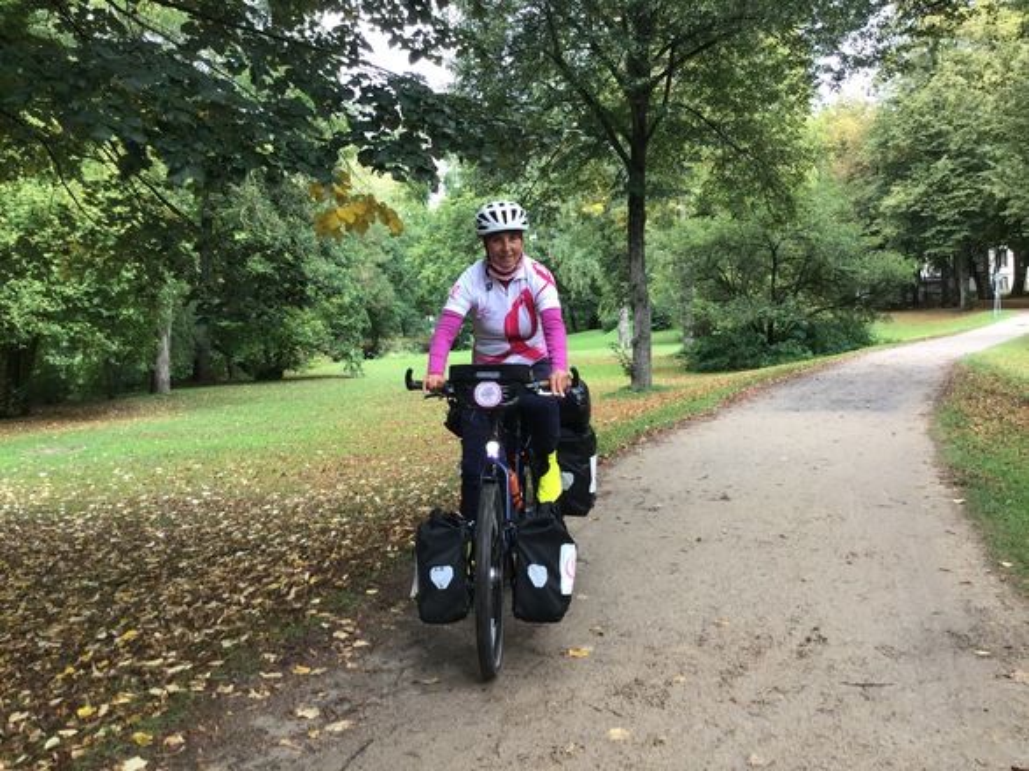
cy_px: 386
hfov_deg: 58.4
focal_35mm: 31
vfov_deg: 45.4
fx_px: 921
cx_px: 514
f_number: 2.4
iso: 25
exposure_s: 1/50
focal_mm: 3.3
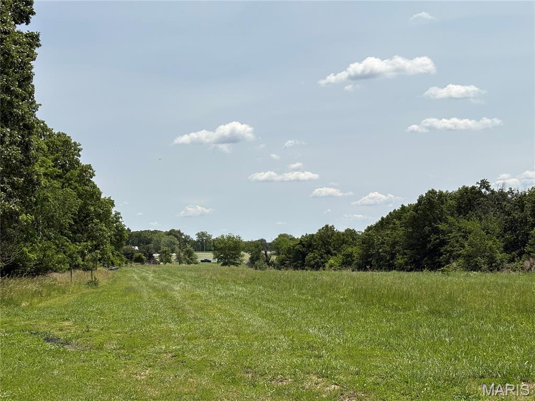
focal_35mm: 52
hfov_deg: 36.8
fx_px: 804
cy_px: 200
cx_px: 268
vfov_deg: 28.0
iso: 25
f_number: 1.6
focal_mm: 5.96
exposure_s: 1/4630
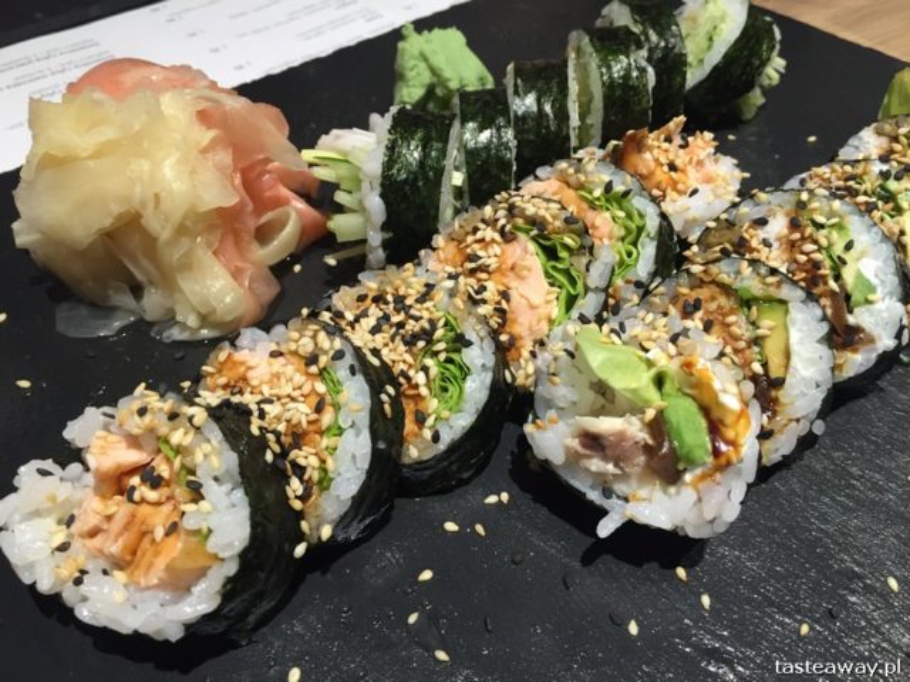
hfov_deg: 61.7
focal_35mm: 29
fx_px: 762
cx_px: 455
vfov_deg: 48.2
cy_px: 341
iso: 125
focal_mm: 4.15
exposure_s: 1/33
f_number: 2.2
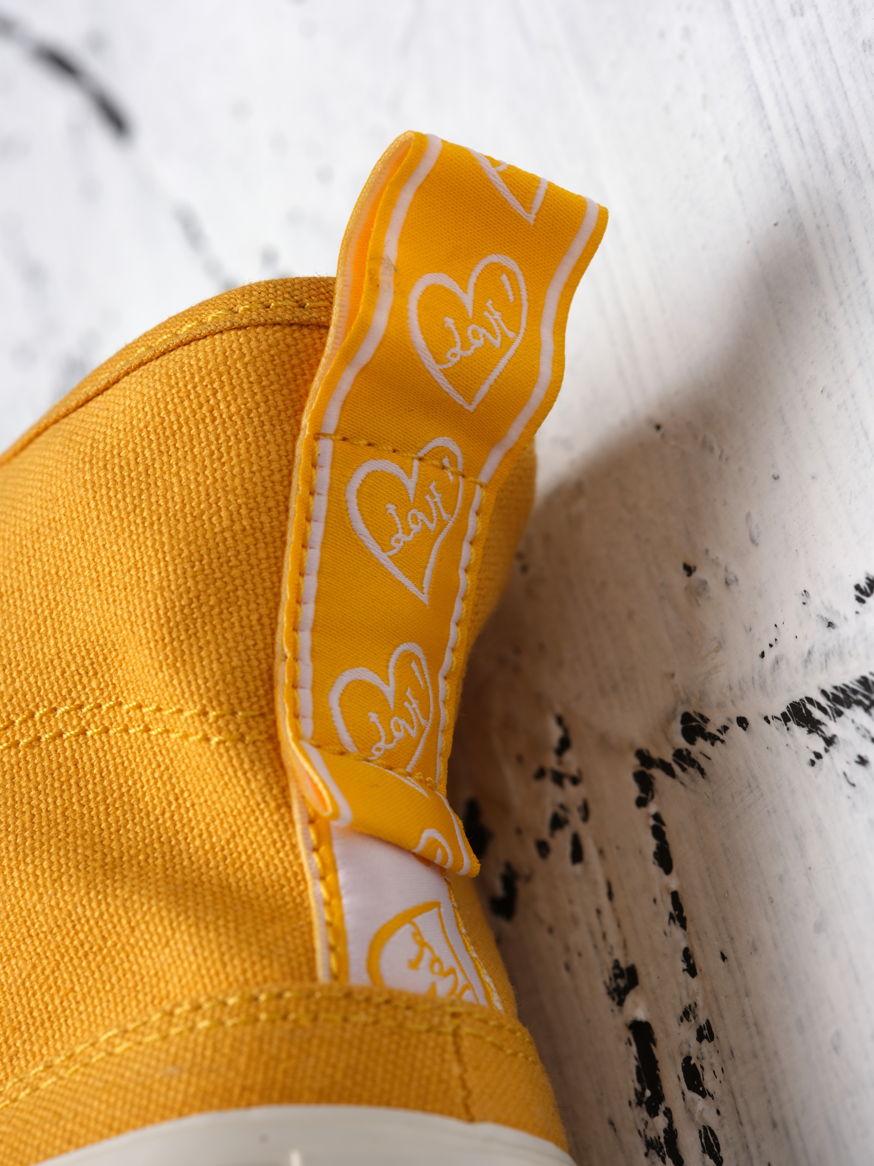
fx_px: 3198
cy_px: 583
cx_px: 437
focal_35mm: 95
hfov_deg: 15.6
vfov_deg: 20.7
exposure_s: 1/100
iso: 160
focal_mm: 120
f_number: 14
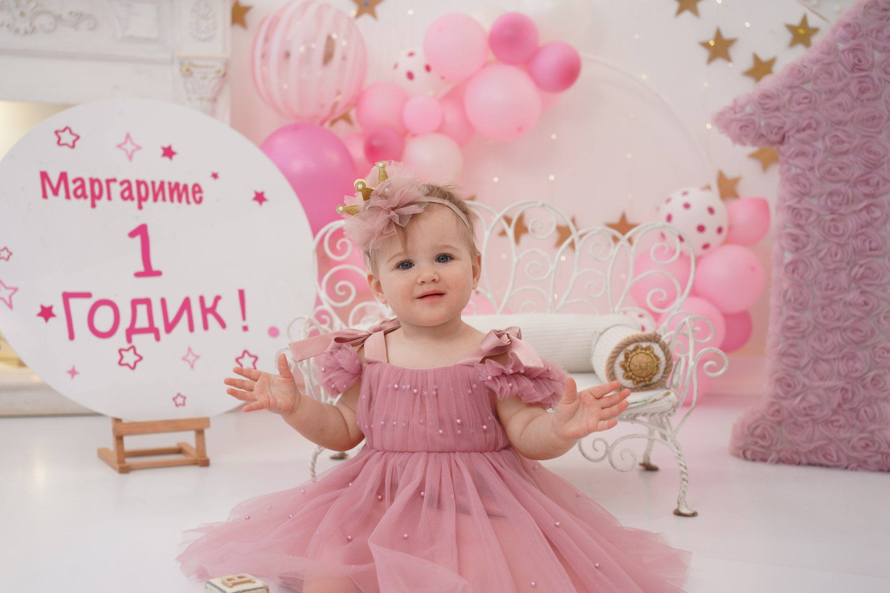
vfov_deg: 31.2
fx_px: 1063
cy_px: 330
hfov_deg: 45.4
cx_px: 403
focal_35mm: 43
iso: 160
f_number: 3.2
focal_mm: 35
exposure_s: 1/160
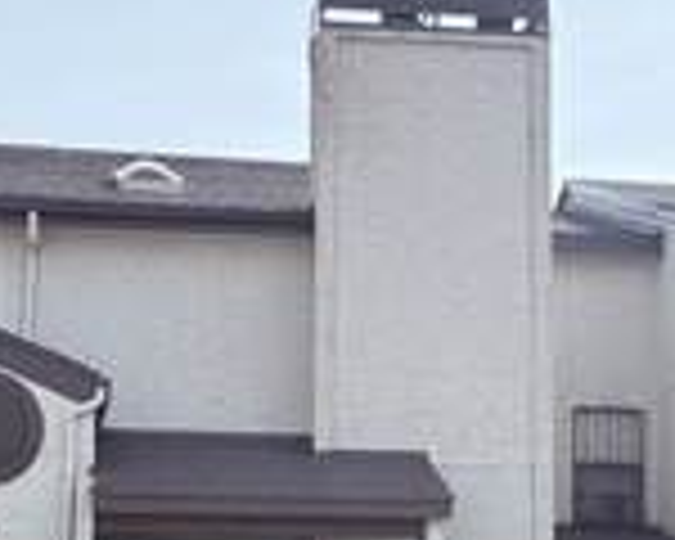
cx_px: 333
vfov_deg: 15.0
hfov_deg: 19.2
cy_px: 608
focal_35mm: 100
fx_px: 1998
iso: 100
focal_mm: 6.76
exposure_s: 1/3279
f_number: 1.78
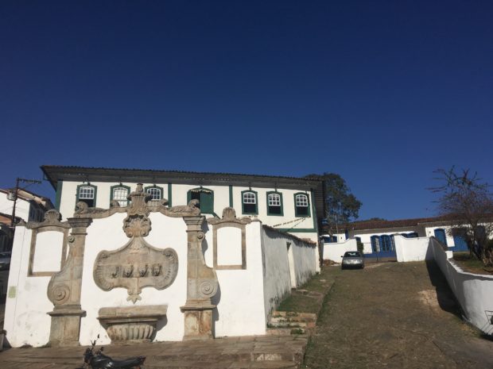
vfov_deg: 48.2
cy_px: 184
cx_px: 246
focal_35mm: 29
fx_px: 413
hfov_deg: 61.7
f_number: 2.2
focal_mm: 4.15
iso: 25
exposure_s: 1/5128
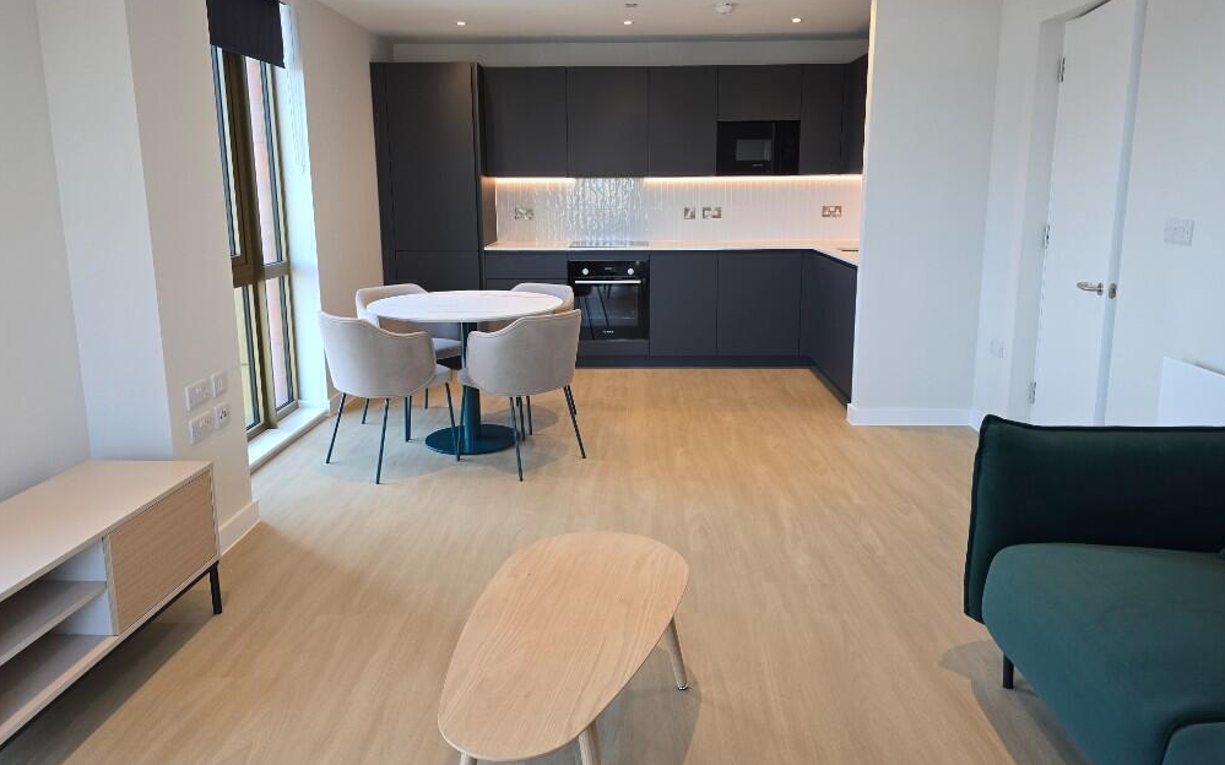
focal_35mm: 25
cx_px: 614
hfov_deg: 72.6
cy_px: 338
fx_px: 834
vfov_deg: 49.2
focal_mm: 6.3
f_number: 1.7
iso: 160
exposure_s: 1/180
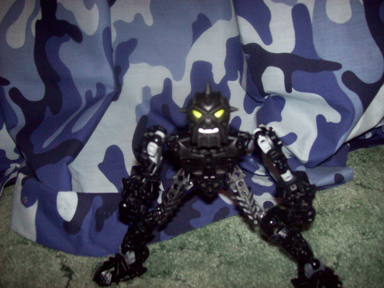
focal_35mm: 36
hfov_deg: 51.4
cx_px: 192
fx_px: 399
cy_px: 144
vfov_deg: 39.6
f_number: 2.7
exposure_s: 1/64
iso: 140
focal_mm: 6
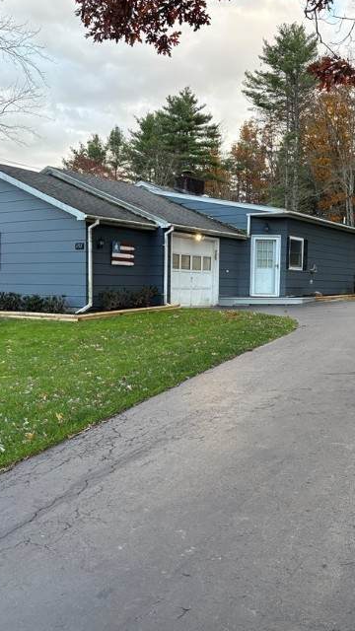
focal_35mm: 34
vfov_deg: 58.0
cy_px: 308
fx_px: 569
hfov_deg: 34.6
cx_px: 205
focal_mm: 5.96
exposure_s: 1/217
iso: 125
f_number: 1.6
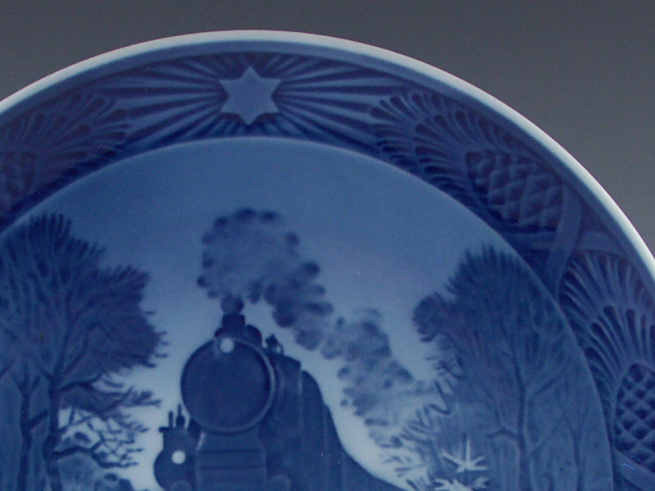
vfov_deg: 18.4
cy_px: 551
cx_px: 272
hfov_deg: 25.3
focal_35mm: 77
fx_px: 1457
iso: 100
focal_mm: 7.88
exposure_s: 1/80
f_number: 3.2
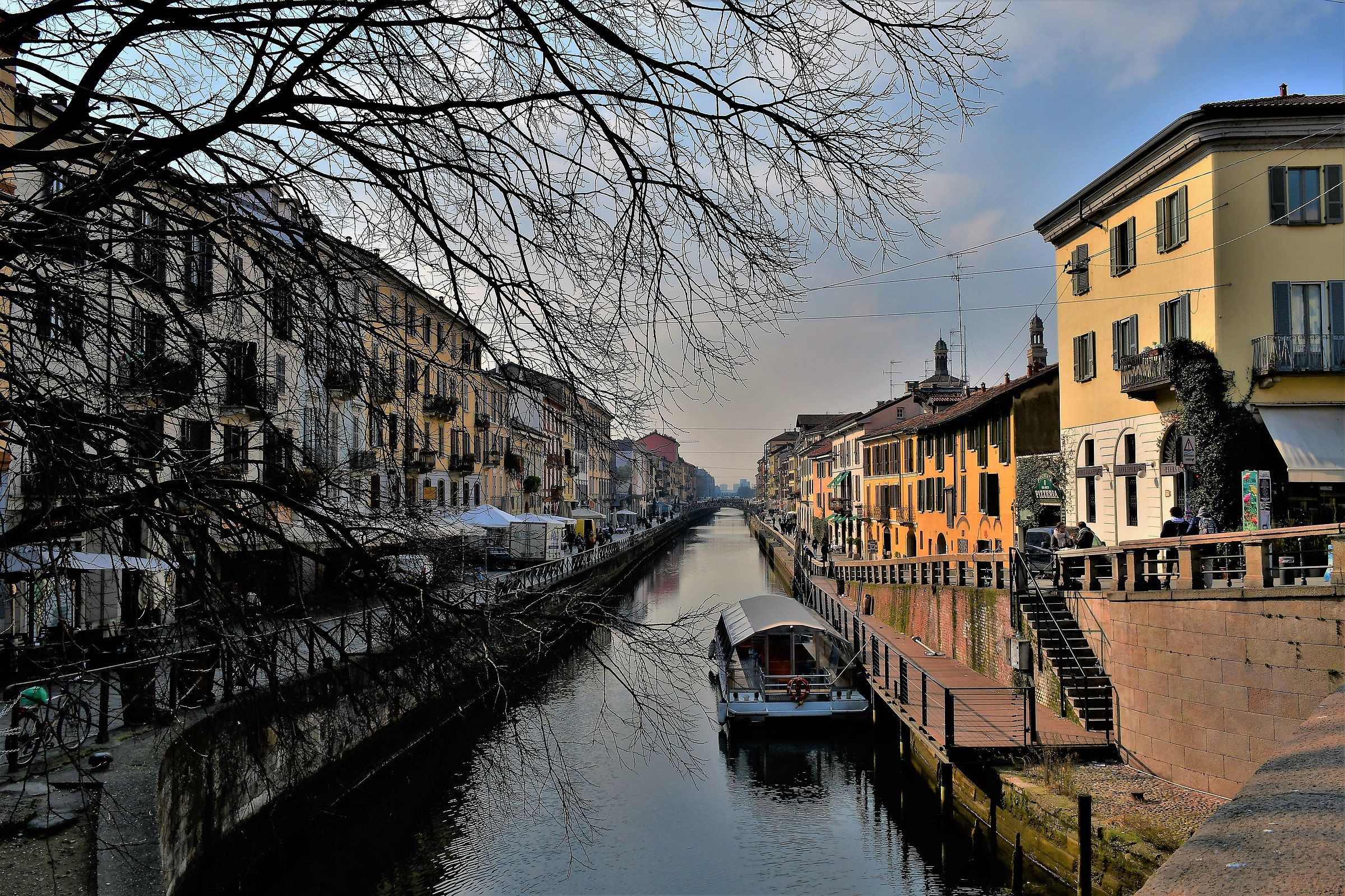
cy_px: 448
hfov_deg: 61.9
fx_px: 1121
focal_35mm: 30
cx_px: 672
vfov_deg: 43.6
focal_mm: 20
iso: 100
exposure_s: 1/160
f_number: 13
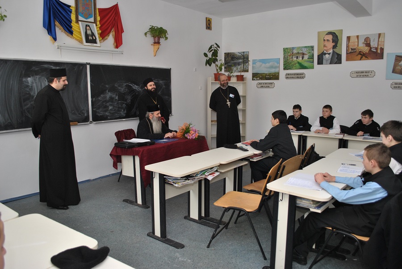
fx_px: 302
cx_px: 201
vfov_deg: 48.0
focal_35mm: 27
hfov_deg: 67.3
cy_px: 134
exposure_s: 1/50
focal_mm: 18
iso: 200
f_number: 4
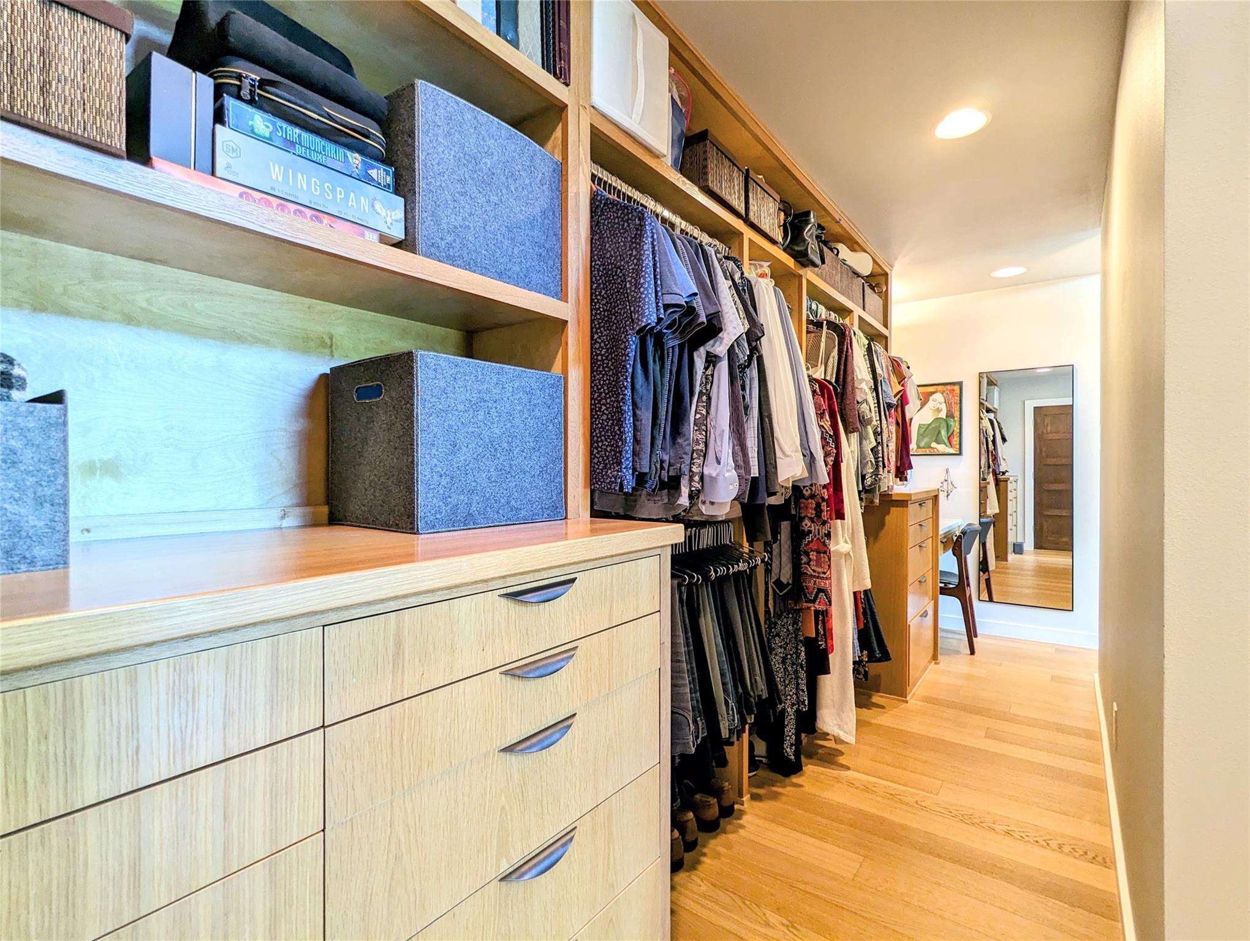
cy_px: 470
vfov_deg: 78.2
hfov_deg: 94.4
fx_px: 579
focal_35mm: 16
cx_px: 625
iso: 82
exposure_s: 1/24
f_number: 2.2
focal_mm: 2.35
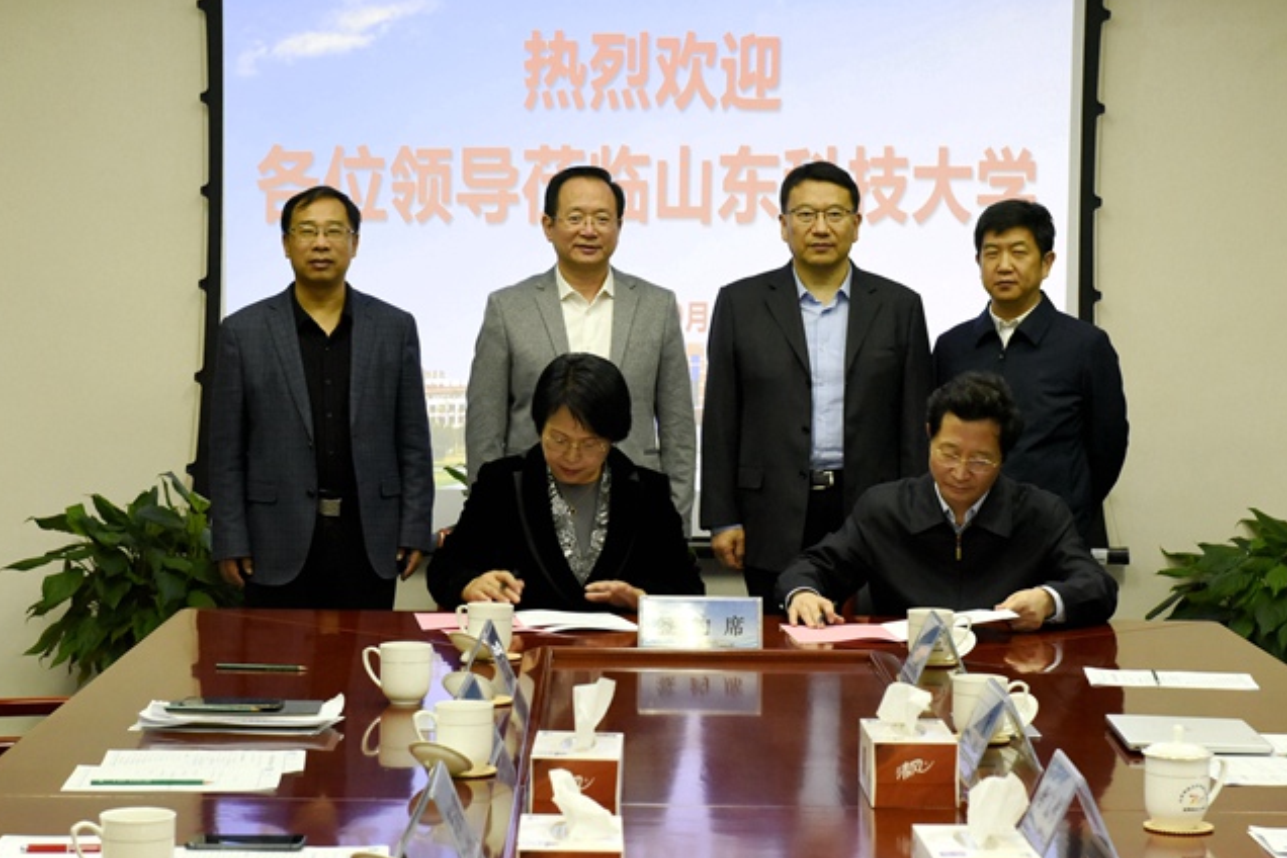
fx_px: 3146
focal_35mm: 88
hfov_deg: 23.1
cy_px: 341
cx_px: 619
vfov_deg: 15.5
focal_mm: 70
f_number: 8
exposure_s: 1/80
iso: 2500
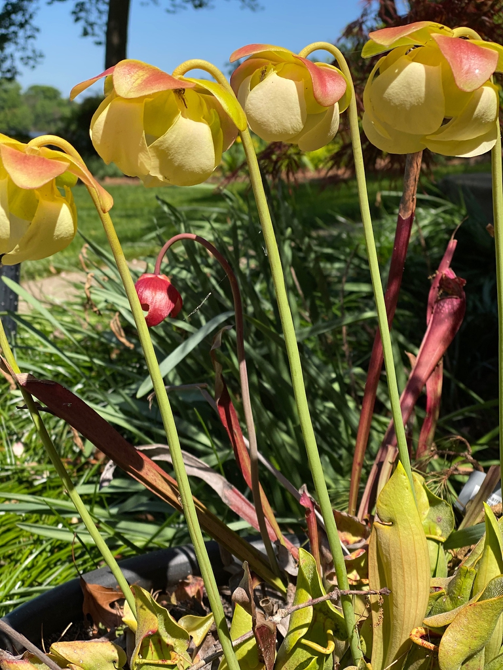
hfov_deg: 28.0
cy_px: 335
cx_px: 252
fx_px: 1007
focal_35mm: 52
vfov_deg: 36.8
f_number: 2
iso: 20
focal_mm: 6
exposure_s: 1/1996
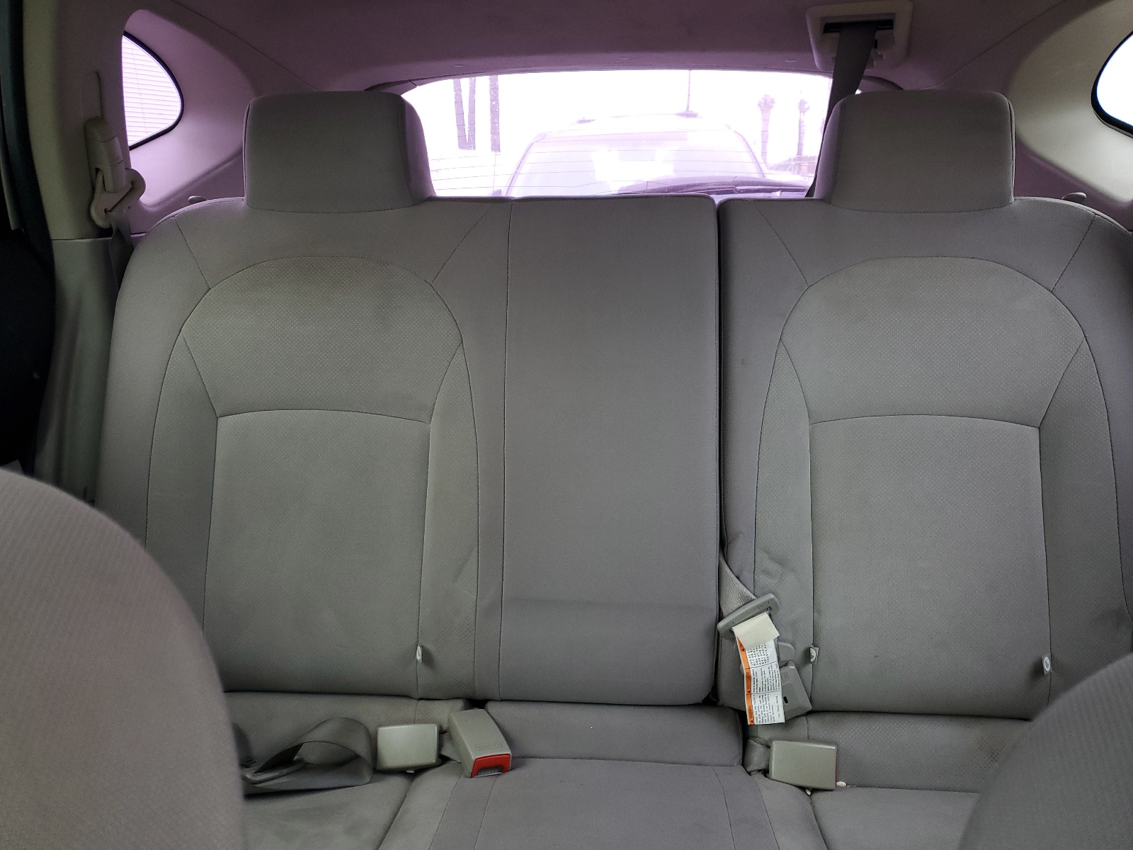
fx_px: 851
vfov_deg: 53.1
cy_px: 425
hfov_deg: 67.3
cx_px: 566
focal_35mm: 26
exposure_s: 1/60.2
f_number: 1.5
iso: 88
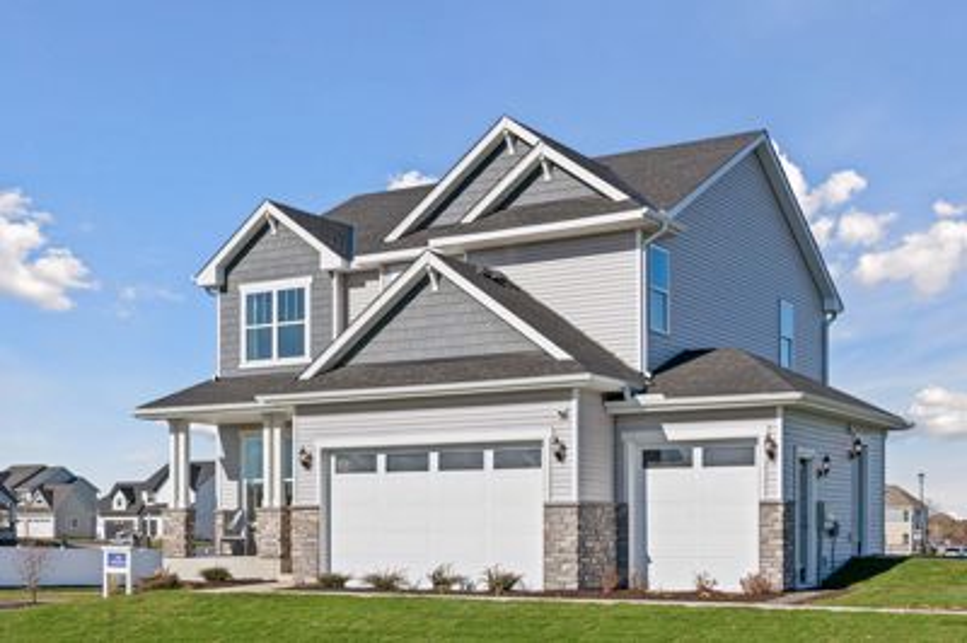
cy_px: 322
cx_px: 484
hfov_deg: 41.1
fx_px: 1288
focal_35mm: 48
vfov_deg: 28.0
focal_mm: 48
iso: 500
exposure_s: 1/2000
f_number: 9
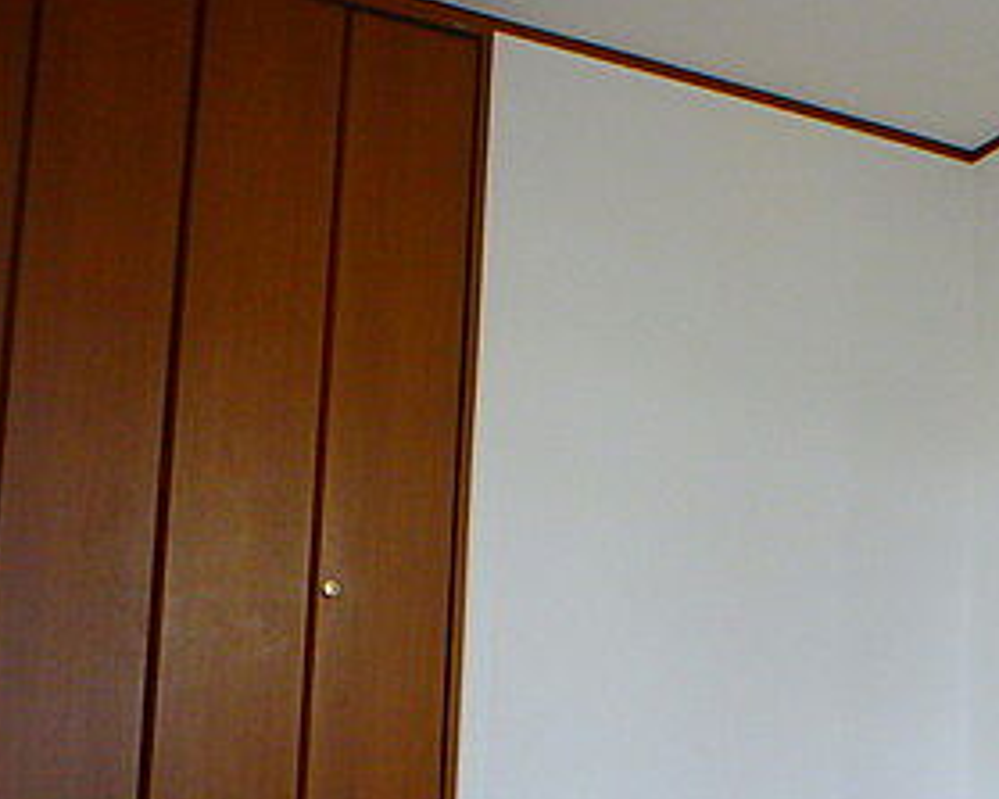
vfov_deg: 31.3
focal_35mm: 47
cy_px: 627
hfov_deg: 38.1
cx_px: 802
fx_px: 1389
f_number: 3.5
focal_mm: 3.7
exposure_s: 1/50
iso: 200
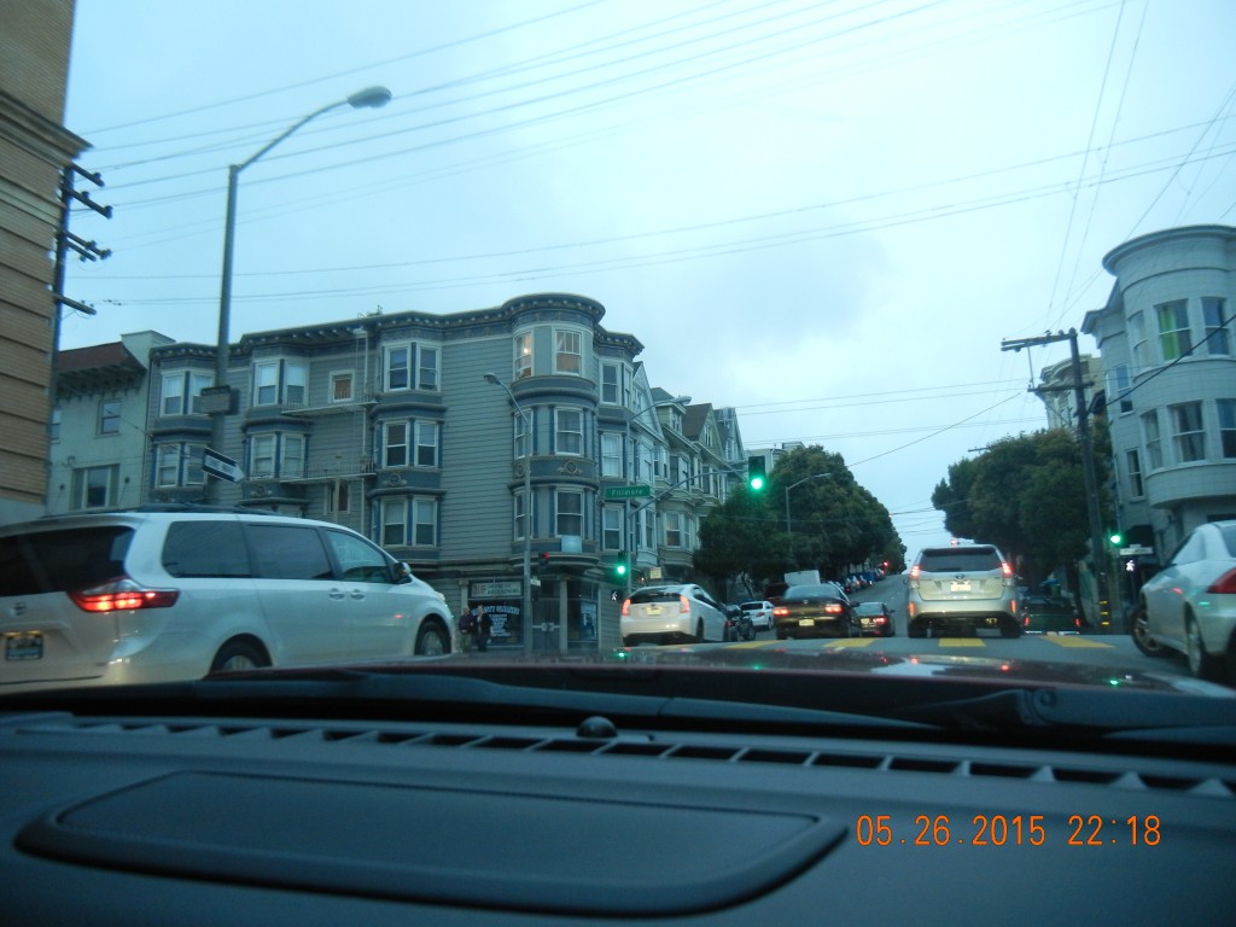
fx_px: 1071
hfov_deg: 60.0
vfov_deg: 46.8
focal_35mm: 30
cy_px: 464
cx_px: 618
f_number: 3.5
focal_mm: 5.4
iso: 400
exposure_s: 1/33.1
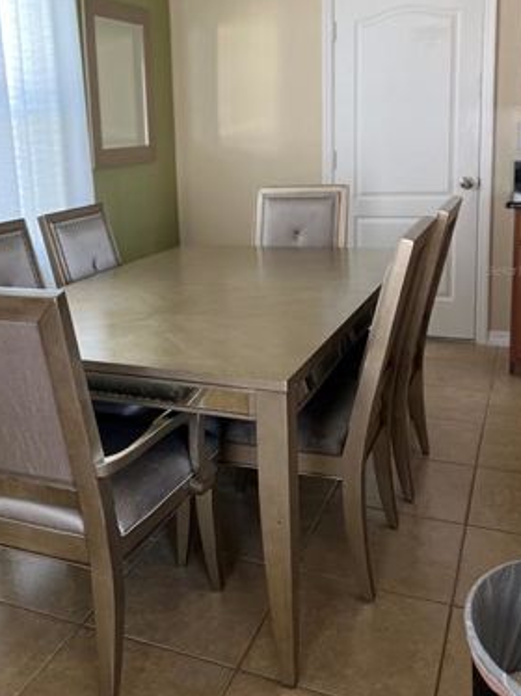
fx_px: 743
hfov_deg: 38.2
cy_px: 270
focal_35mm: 37
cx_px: 172
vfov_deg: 49.8
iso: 125
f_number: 1.5
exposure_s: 1/61
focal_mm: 5.7
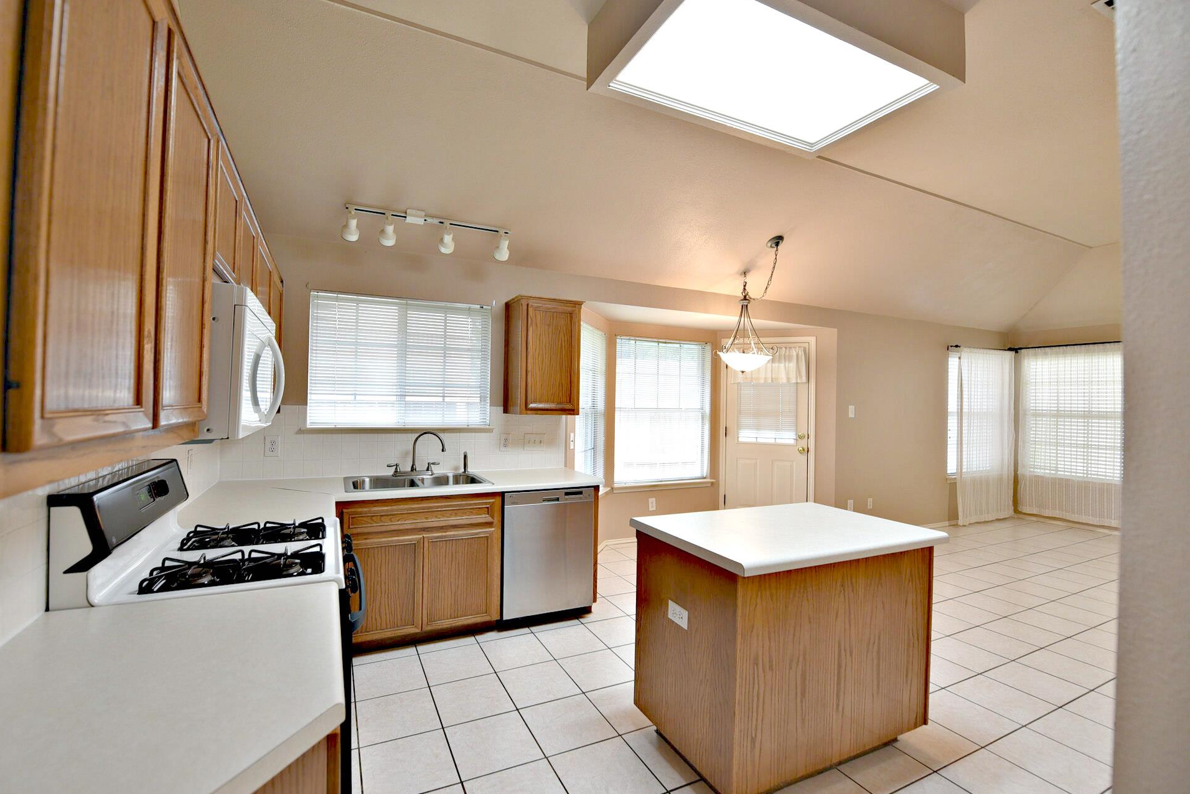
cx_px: 555
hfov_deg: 100.2
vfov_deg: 77.3
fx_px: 496
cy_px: 396
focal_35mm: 15
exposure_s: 1/60
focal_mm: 14
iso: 400
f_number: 4
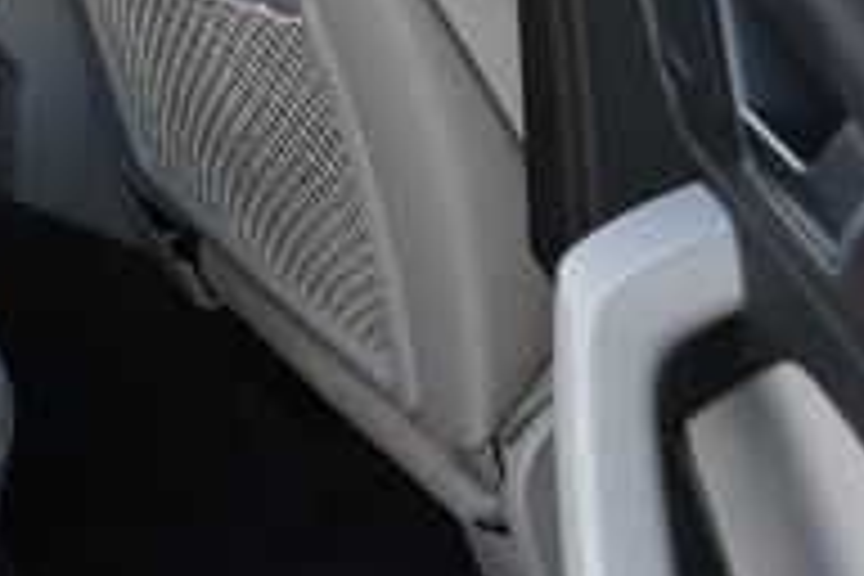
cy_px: -22
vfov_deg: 11.3
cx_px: -418
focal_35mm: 120
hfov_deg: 15.7
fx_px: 2880
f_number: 4
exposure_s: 1/250
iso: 400
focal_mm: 18
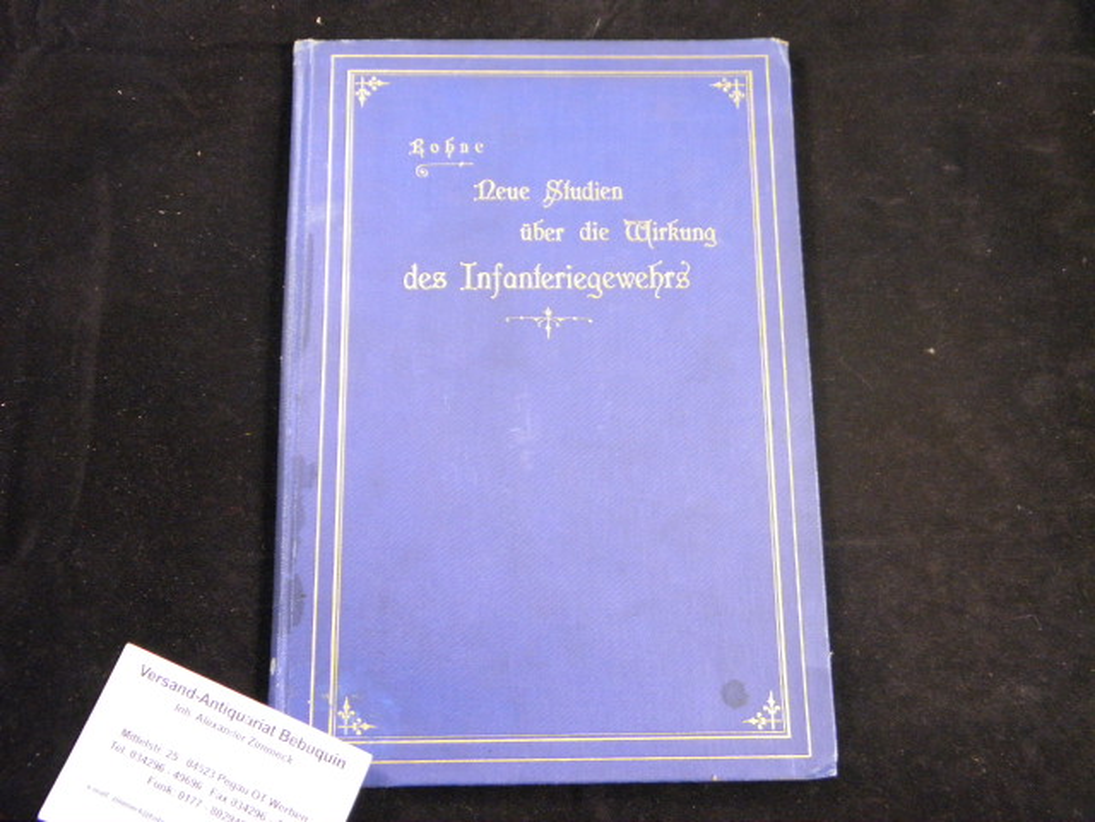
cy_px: 411
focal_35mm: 39
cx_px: 548
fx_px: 1234
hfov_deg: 47.9
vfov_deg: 36.8
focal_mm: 7.1
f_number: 3.8
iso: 400
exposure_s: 1/25
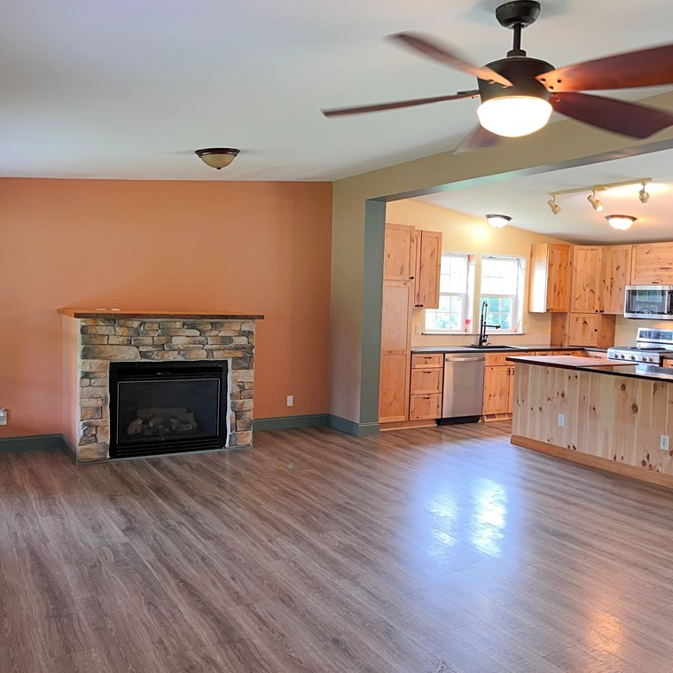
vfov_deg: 52.5
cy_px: 335
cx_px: 389
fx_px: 682
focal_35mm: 31
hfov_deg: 52.3
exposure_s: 1/40
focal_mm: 5.1
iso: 32
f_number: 1.6
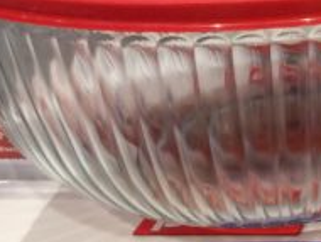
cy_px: -124
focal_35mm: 117
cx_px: 507
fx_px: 1086
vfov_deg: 12.1
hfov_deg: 15.3
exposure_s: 1/30
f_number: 2.2
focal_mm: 4.15
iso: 100
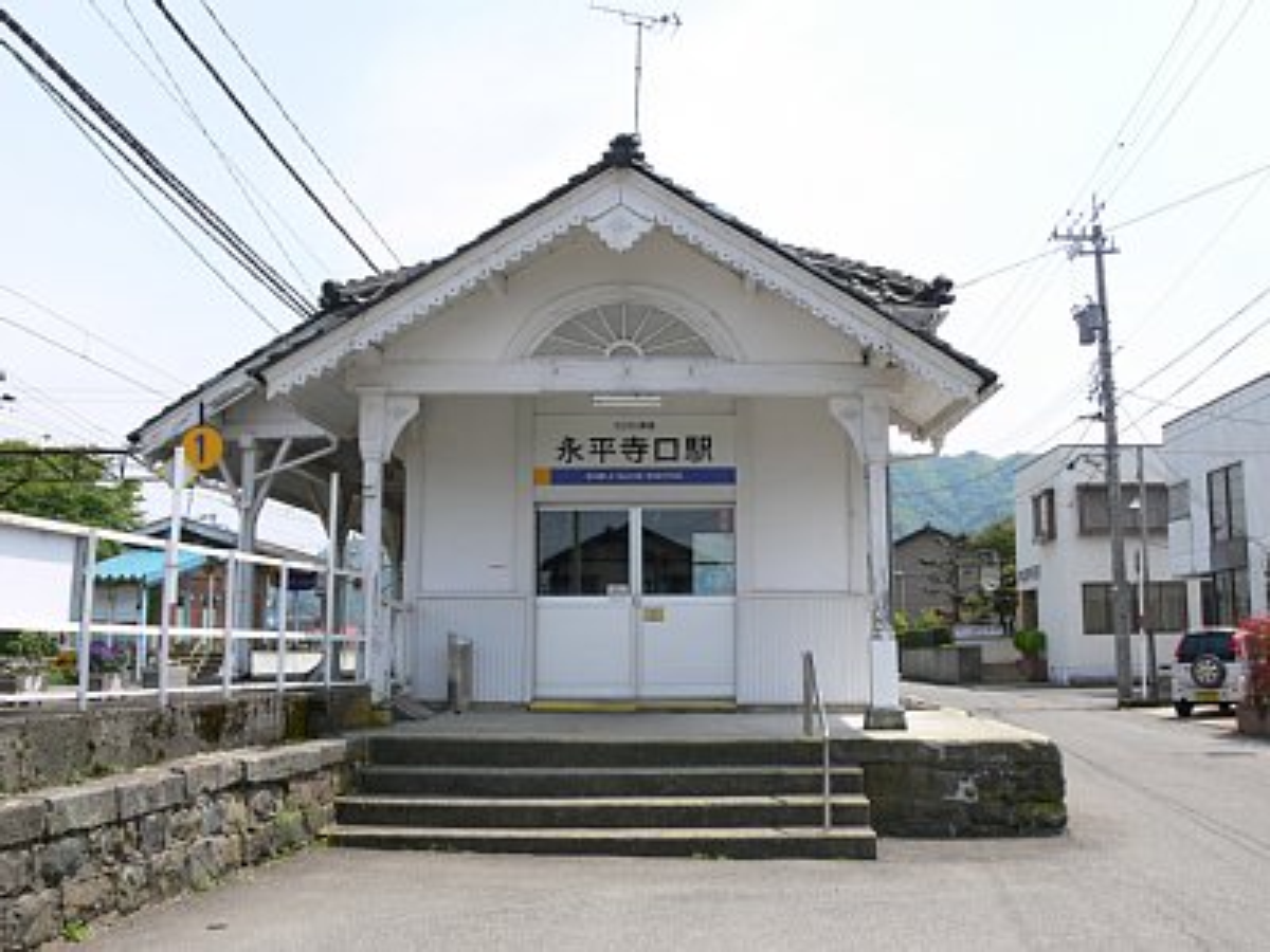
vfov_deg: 40.7
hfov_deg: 52.6
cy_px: 476
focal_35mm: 35
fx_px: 1284
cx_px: 635
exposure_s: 1/200
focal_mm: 7.4
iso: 80
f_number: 5.6
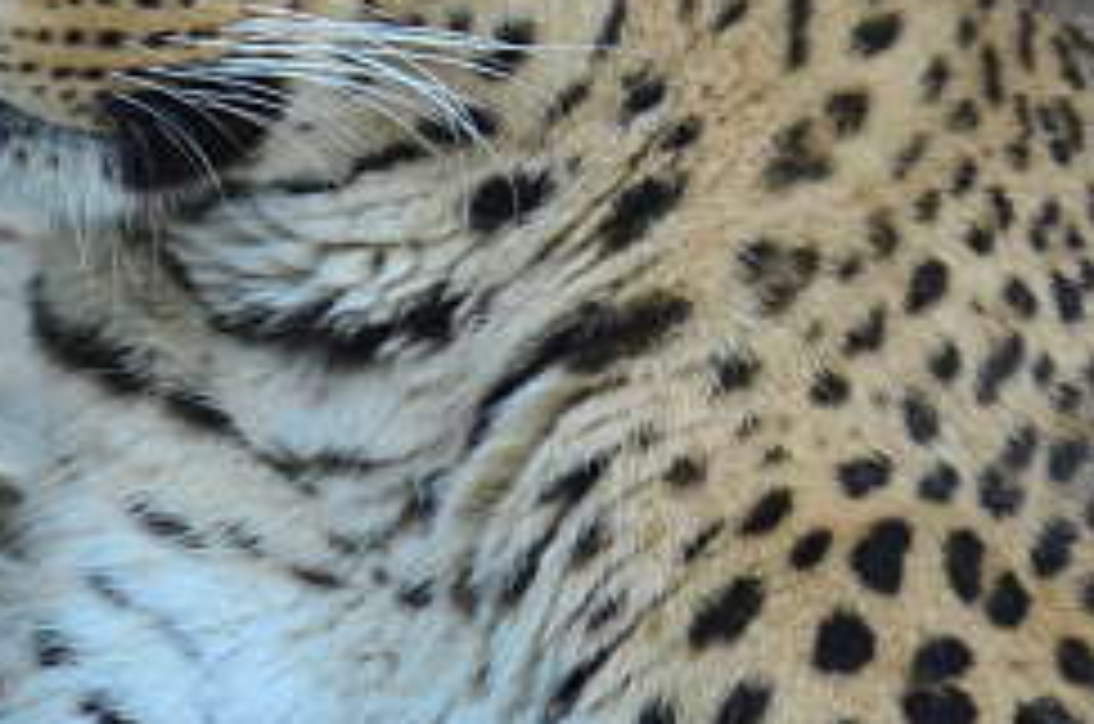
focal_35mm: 667
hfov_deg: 3.1
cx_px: 1085
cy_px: 542
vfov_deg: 2.1
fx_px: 20229
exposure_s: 1/100
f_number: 5.6
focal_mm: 90
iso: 200
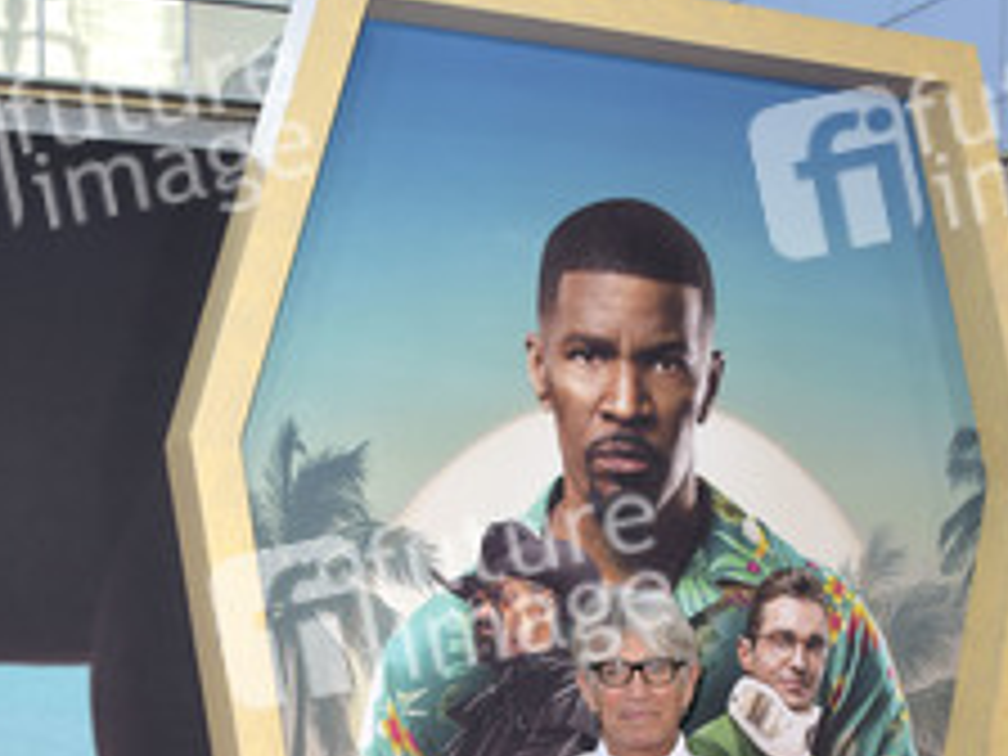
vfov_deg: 24.8
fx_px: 1602
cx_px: 574
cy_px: 828
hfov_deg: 34.9
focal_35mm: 55
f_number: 5.6
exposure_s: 1/250
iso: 500
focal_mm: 32
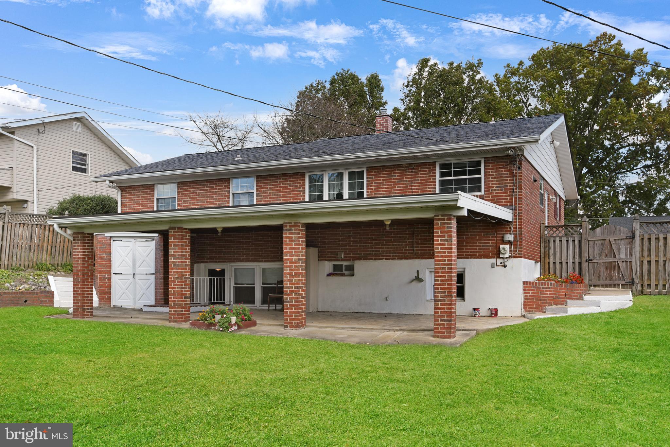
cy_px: 224
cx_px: 335
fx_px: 596
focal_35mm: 32
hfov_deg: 58.7
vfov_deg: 41.1
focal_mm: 32
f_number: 8
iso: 400
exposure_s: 1/50
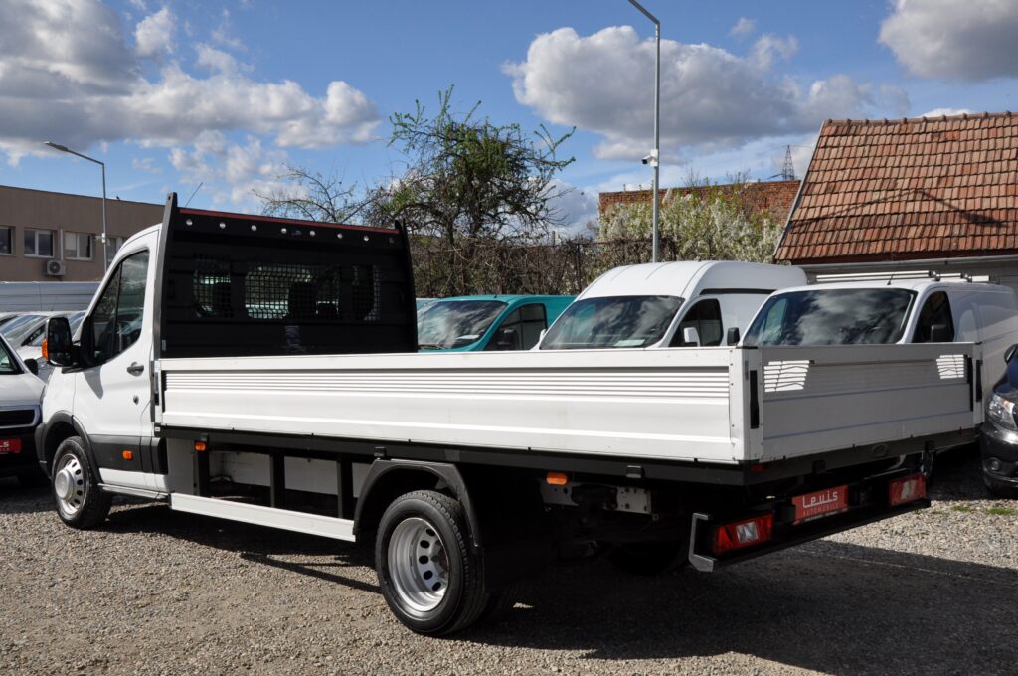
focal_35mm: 38
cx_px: 509
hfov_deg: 51.3
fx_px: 1059
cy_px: 338
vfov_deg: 35.4
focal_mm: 25
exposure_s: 1/500
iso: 500
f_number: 11
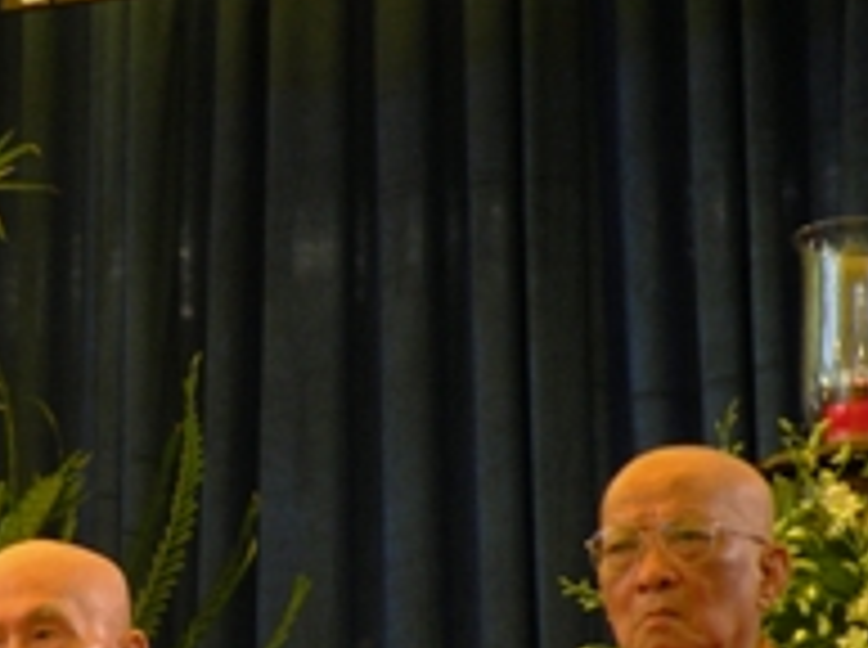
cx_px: -13
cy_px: 963
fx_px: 7734
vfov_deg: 4.8
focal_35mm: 309
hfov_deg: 6.4
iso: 86
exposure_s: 1/60.4
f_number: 4
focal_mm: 16.4
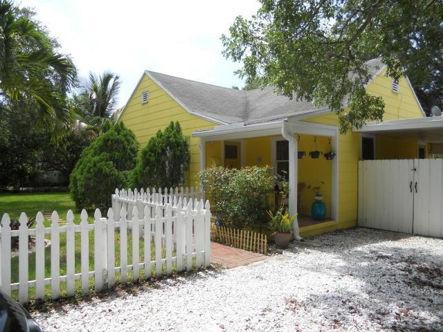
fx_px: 346
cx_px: 222
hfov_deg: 65.3
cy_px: 166
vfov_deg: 51.4
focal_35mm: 27
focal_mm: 4.9
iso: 80
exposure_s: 1/640
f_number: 3.2
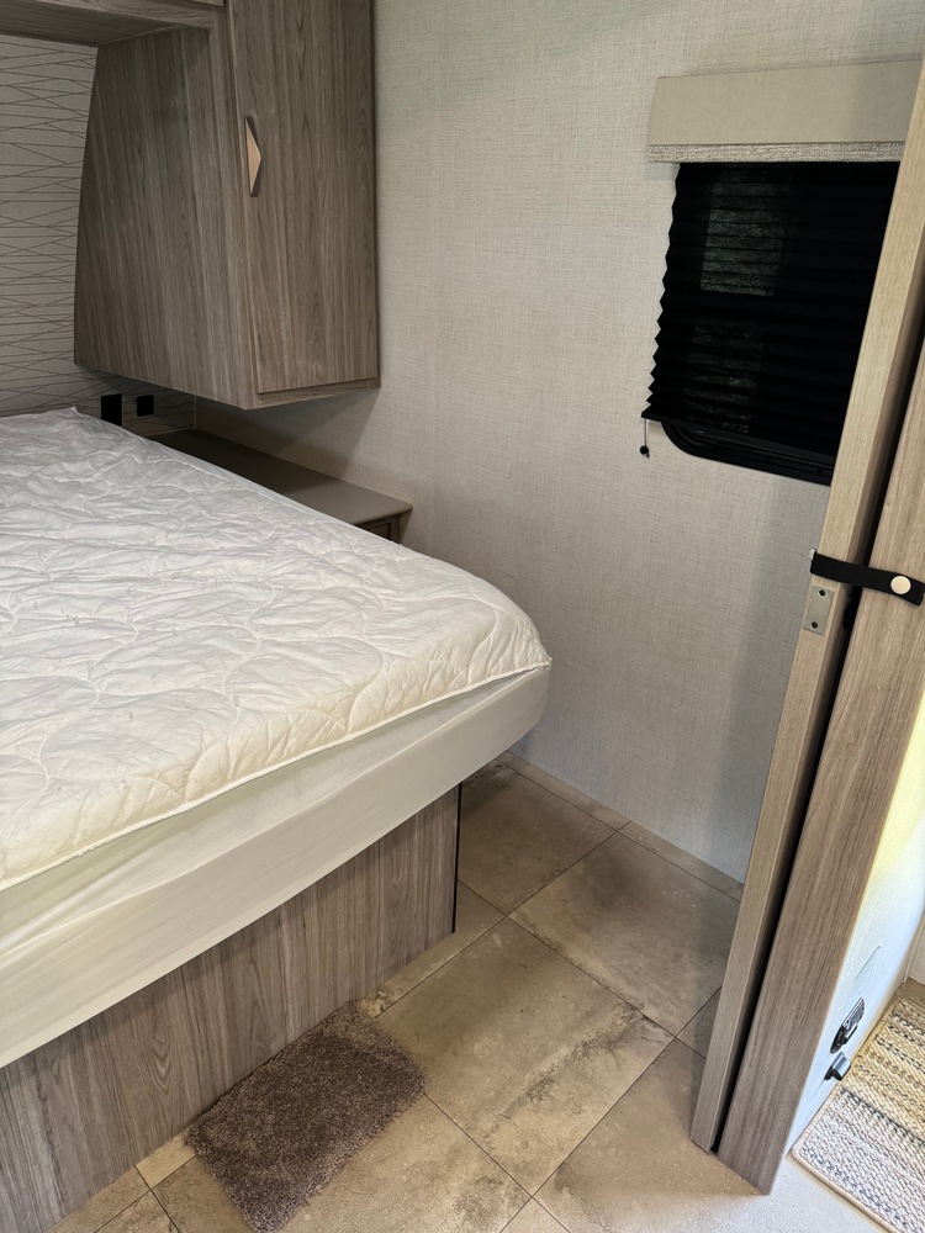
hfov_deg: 56.8
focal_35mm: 24
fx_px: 855
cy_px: 616
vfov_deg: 71.6
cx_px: 462
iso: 200
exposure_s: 1/62
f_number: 1.78
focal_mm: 6.76
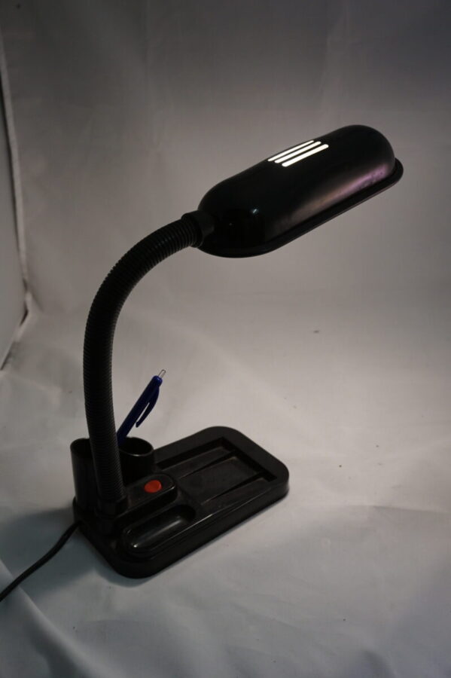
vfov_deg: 53.2
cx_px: 226
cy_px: 339
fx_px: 677
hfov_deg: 36.8
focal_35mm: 36
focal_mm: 24
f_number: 4.5
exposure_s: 1/160
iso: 640
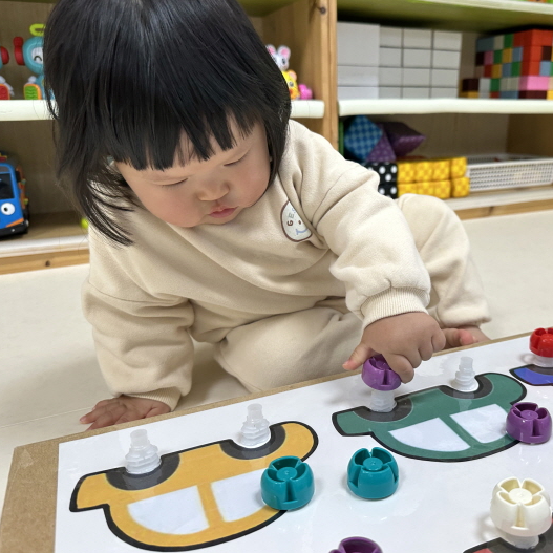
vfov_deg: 55.6
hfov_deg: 55.0
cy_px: 279
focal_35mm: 29
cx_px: 346
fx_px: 524
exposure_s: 1/120
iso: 160
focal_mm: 6.86
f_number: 1.78
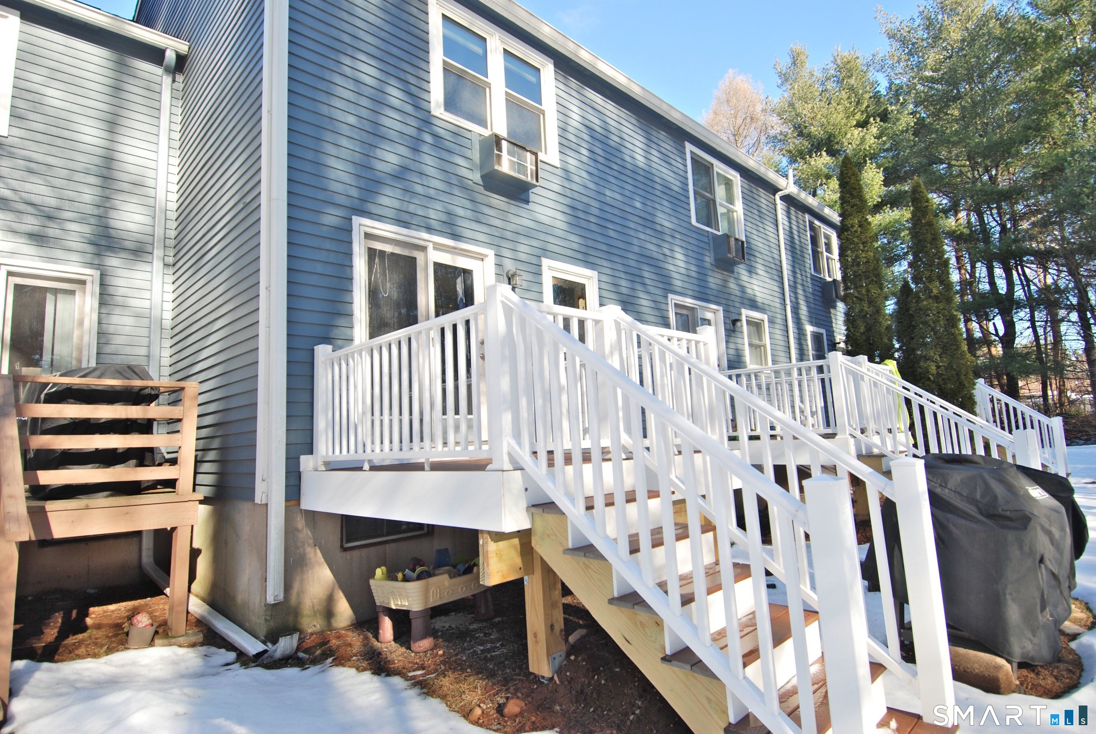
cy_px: 367
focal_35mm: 18
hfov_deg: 89.9
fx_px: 549
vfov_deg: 67.5
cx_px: 548
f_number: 5.6
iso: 100
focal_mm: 12
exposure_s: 1/125
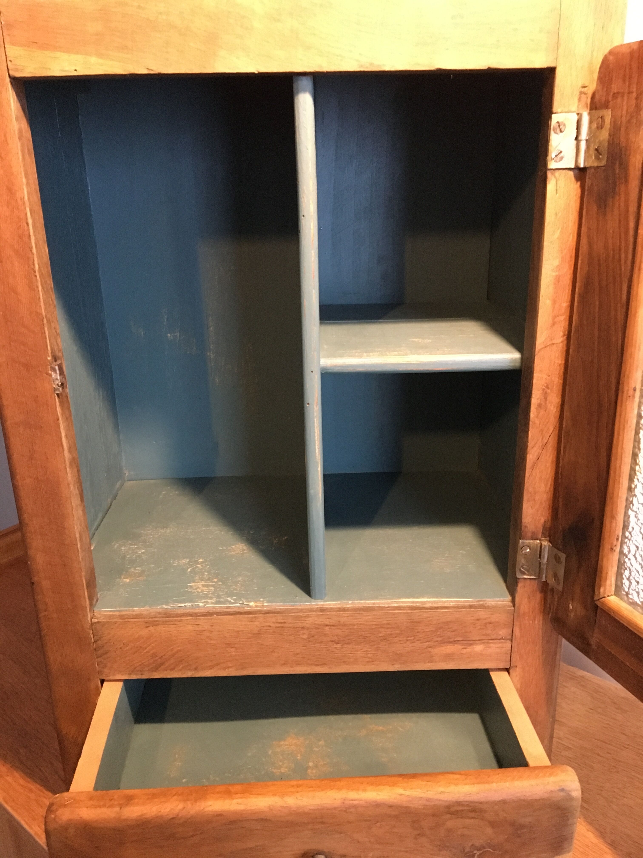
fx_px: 718
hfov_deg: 48.2
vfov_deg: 61.7
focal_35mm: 29
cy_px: 429
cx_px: 322
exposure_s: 1/17
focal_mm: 4.15
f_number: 2.2
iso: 250
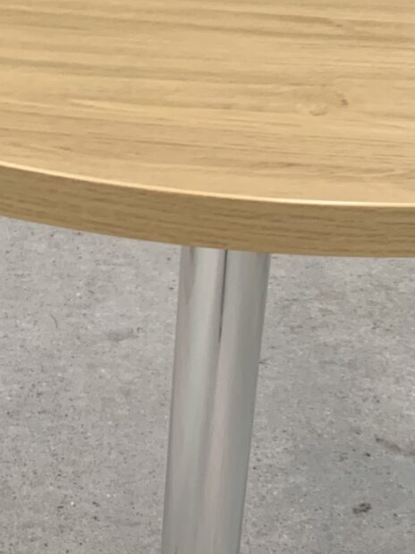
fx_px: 1375
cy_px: 495
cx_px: 208
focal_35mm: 86
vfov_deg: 22.2
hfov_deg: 17.2
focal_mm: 4.25
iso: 250
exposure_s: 1/60
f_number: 1.8
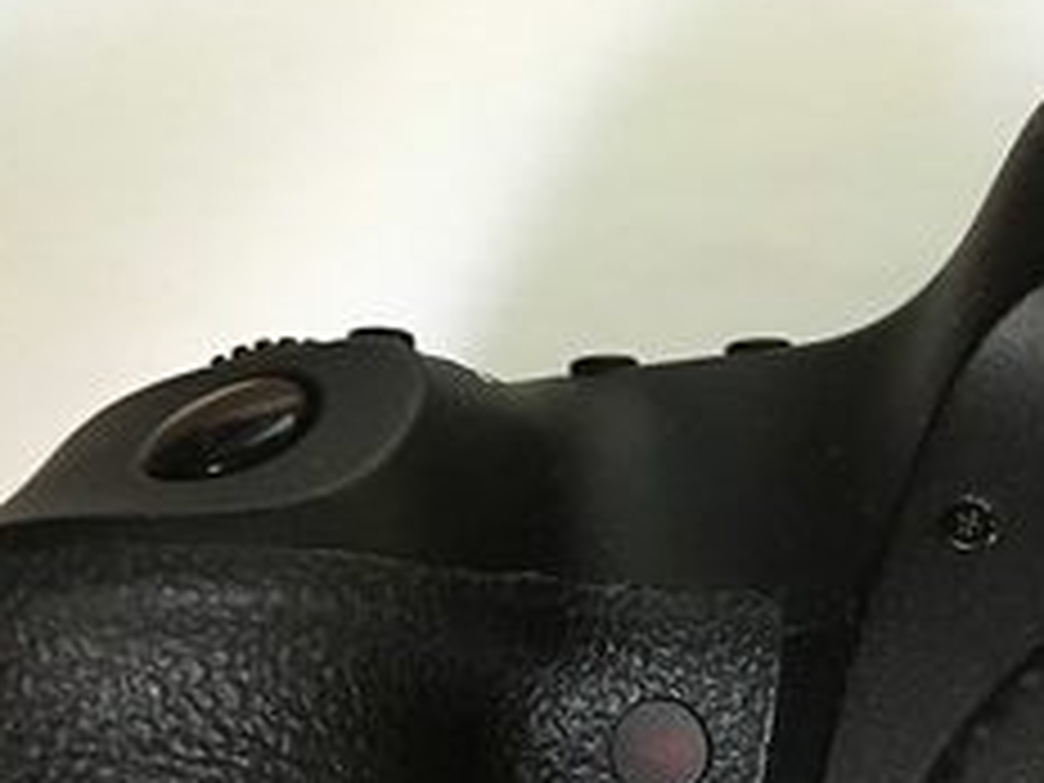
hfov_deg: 24.3
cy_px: 950
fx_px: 2262
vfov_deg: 18.6
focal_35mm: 75
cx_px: 1152
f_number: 2.2
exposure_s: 1/17
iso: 250
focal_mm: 4.15
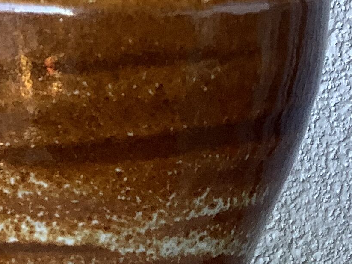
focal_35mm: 123
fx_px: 1251
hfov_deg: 15.9
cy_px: 297
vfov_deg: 11.8
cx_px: 69
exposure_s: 1/50
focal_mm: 3.3
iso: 64
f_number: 2.4
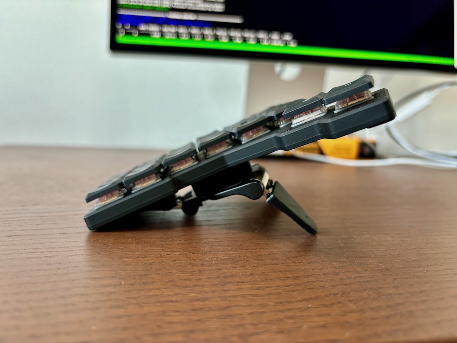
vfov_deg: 53.1
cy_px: 172
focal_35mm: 26
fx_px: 343
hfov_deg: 67.3
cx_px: 228
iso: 160
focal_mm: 5.96
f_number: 1.6
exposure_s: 1/60
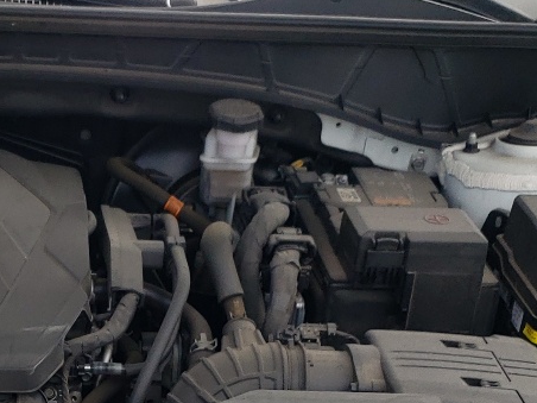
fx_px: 1427
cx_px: 36
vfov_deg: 15.5
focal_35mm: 92
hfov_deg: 20.8
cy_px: 473
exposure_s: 1/1667
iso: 50
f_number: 1.5
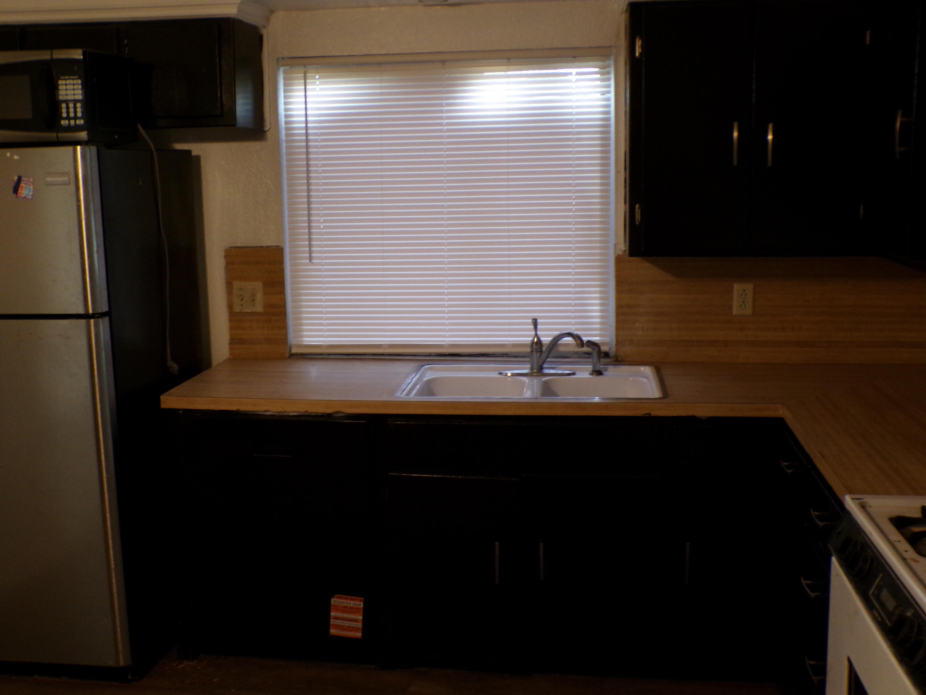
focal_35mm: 37
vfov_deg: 38.7
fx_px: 990
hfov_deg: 50.1
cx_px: 463
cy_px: 348
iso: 386
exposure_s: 1/17
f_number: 3.3
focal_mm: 6.6
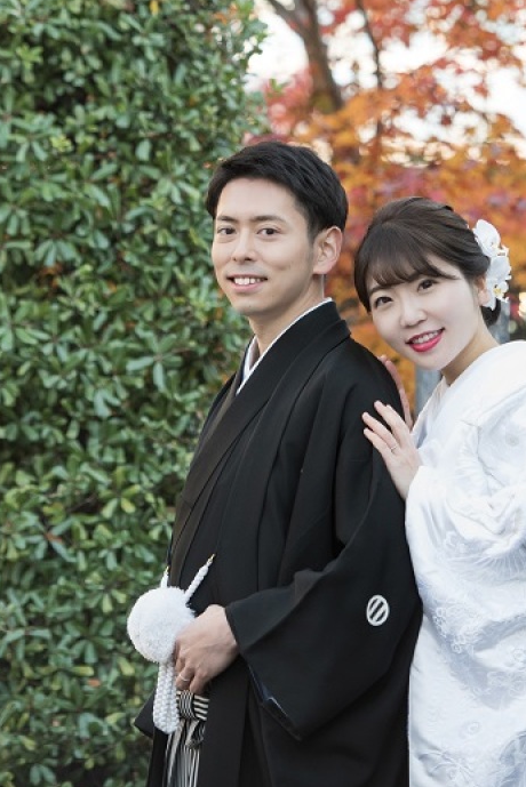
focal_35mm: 235
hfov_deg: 5.9
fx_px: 5145
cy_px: 115
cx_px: 281
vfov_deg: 8.7
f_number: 3.2
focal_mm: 135
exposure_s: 1/160
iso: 800
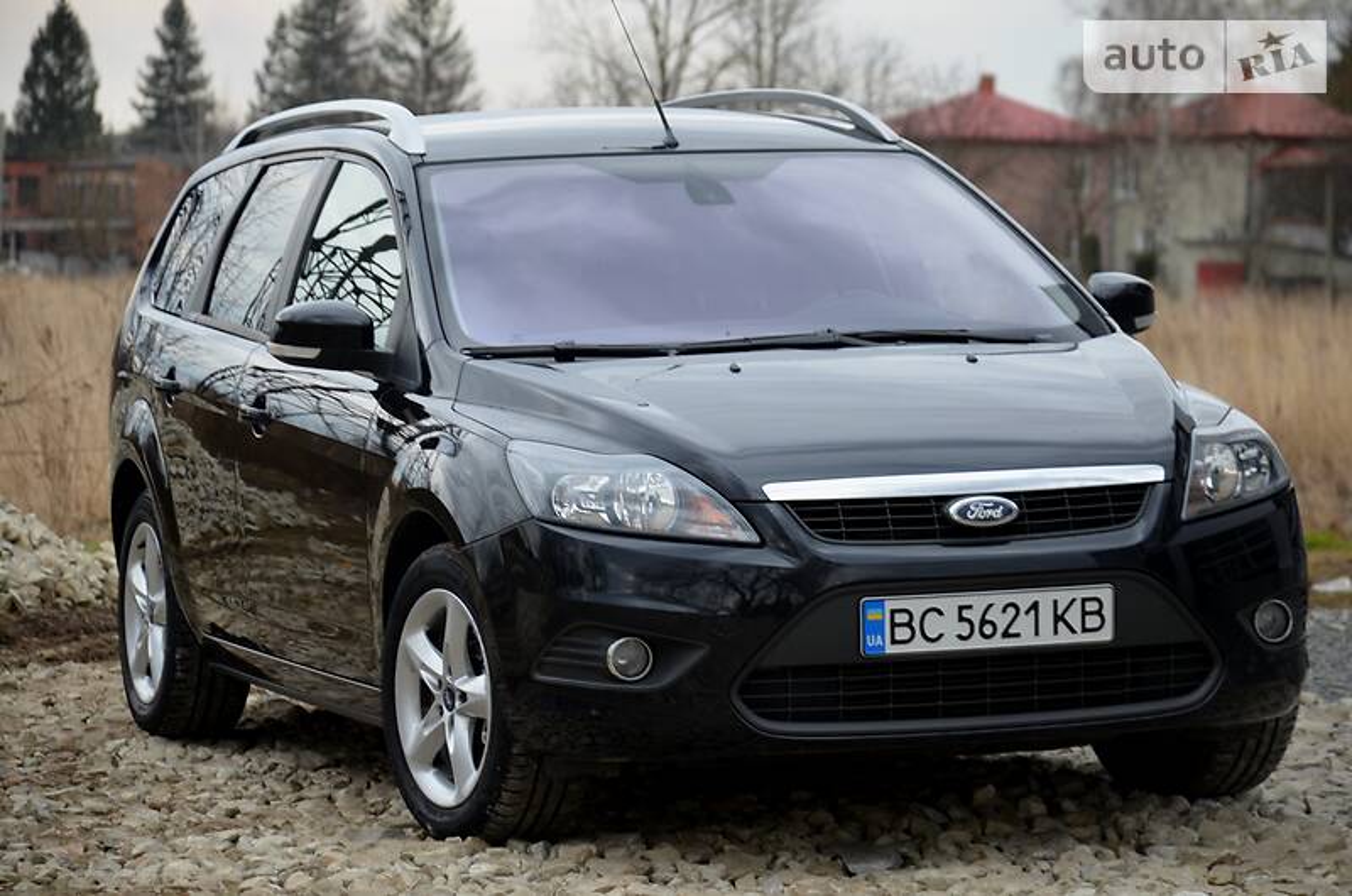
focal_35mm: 158
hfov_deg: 13.1
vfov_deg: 8.7
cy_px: 448
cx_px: 676
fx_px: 5903
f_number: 5.6
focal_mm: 105
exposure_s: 1/100
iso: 400
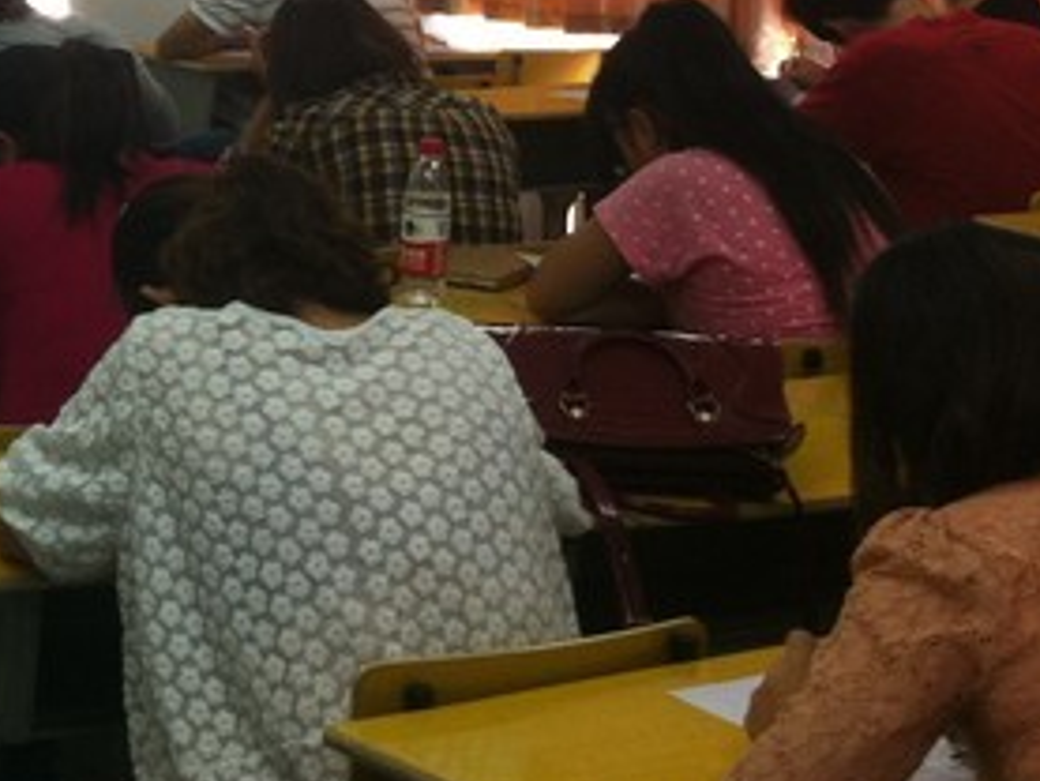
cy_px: 34
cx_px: -300
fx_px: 3036
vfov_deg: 14.5
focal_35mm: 101
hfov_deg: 18.2
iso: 80
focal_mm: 3.85
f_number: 2.8
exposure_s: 1/20
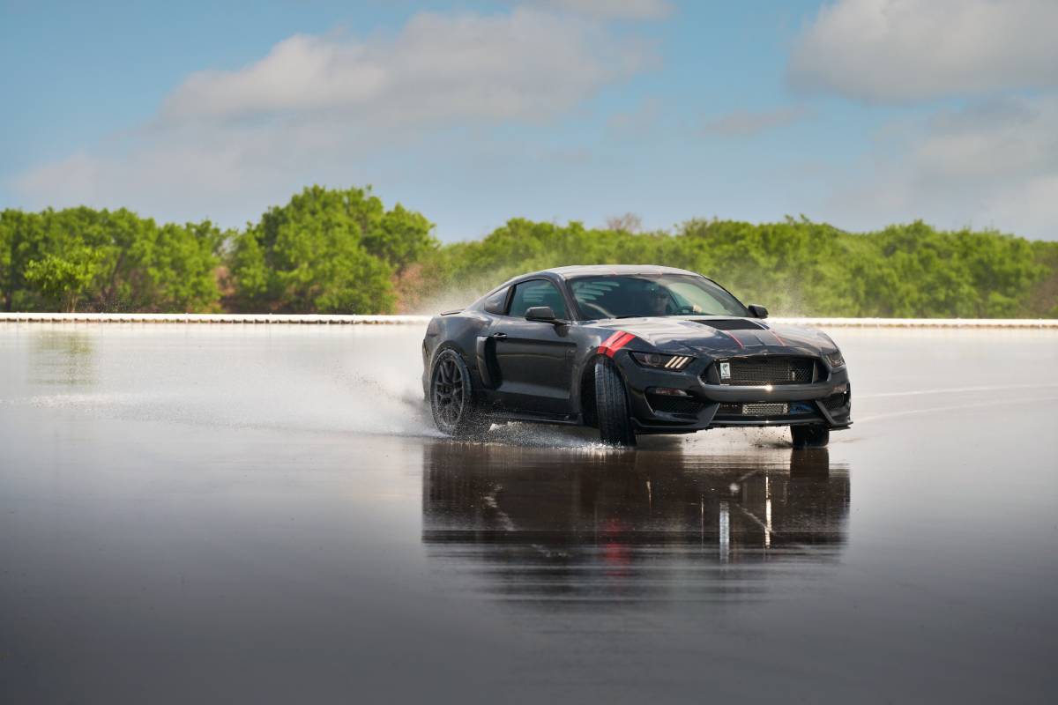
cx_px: 529
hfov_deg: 10.3
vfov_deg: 6.9
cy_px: 352
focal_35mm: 200
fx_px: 5877
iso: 640
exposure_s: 1/2000
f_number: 5.6
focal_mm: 200
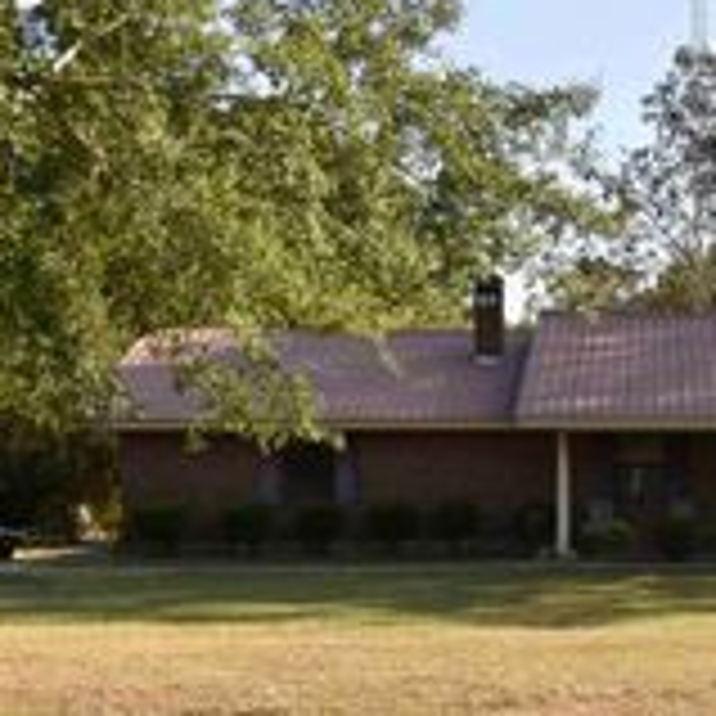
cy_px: 534
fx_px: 1872
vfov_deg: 21.5
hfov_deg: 20.2
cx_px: 874
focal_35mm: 80
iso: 220
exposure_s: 1/250
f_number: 8
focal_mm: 20
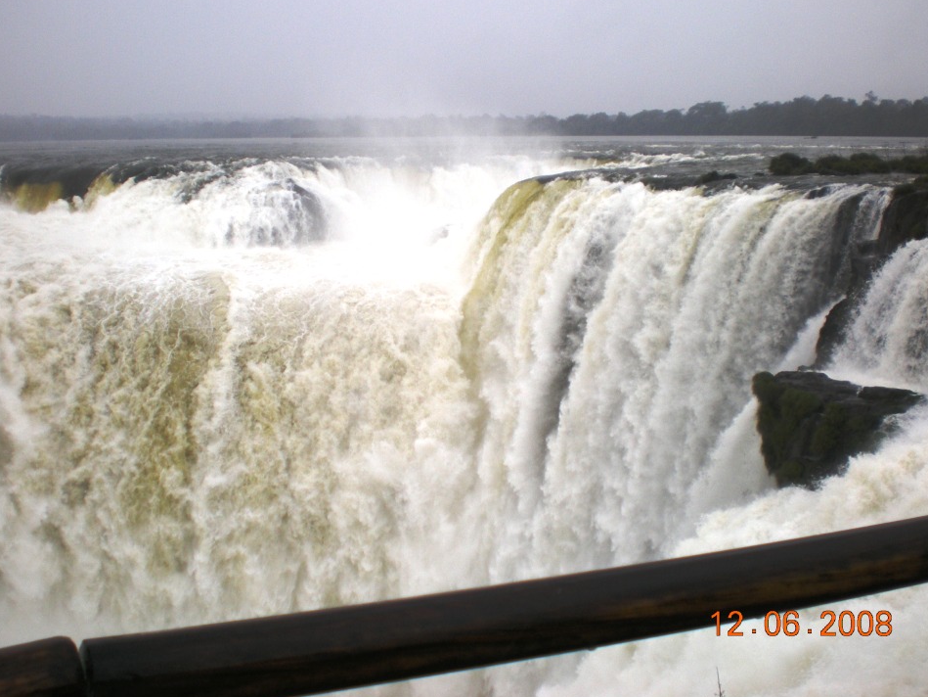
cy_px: 326
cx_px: 434
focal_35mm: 41
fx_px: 1099
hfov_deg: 45.7
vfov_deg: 35.1
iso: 64
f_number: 3.1
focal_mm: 6.3
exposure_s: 1/142
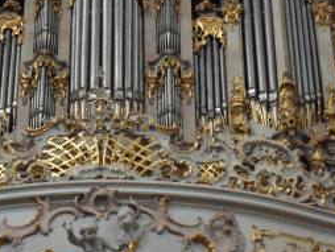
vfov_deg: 10.6
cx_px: 144
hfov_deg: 14.2
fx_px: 1346
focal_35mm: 139
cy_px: -9
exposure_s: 1/20
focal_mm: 9.1
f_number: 4.5
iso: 400
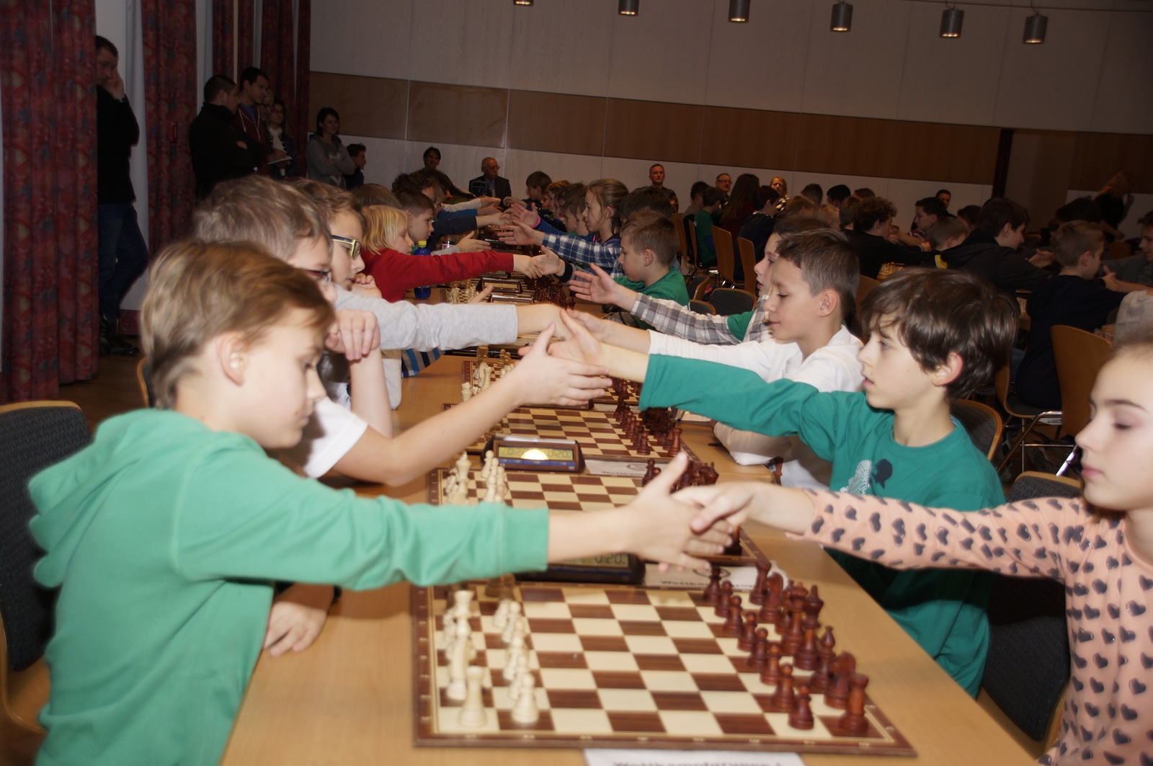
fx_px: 1248
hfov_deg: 49.6
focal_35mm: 39
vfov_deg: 34.1
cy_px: 383
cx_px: 576
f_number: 4
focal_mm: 26
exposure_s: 1/60
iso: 250
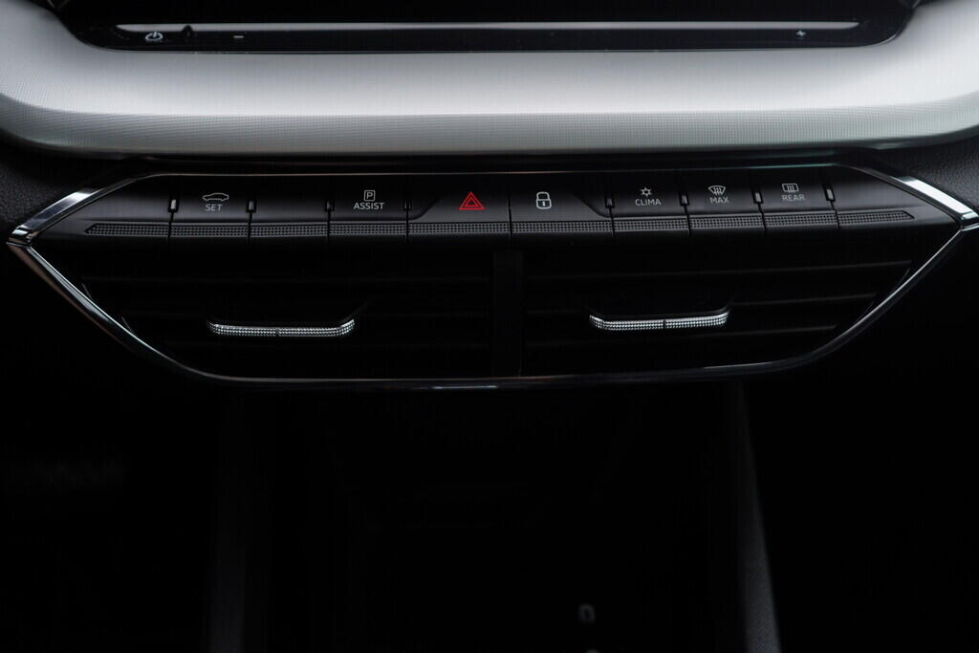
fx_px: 979
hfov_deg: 53.1
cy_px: 326
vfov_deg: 36.9
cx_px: 490
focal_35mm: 36
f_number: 3.5
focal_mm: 24
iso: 125
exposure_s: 1/60
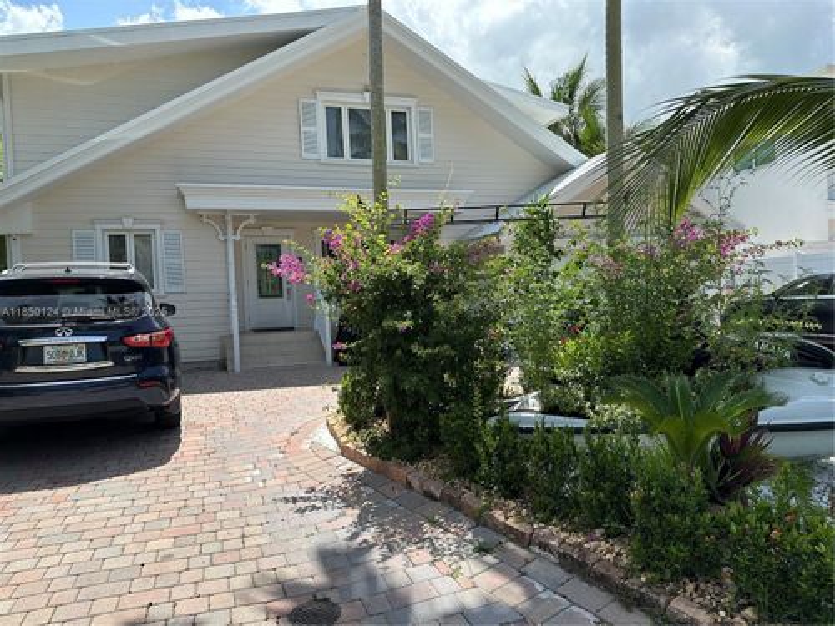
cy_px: 313
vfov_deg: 56.8
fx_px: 579
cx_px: 418
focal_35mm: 24
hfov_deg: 71.6
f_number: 1.78
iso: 80
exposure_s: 1/3155
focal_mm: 6.86
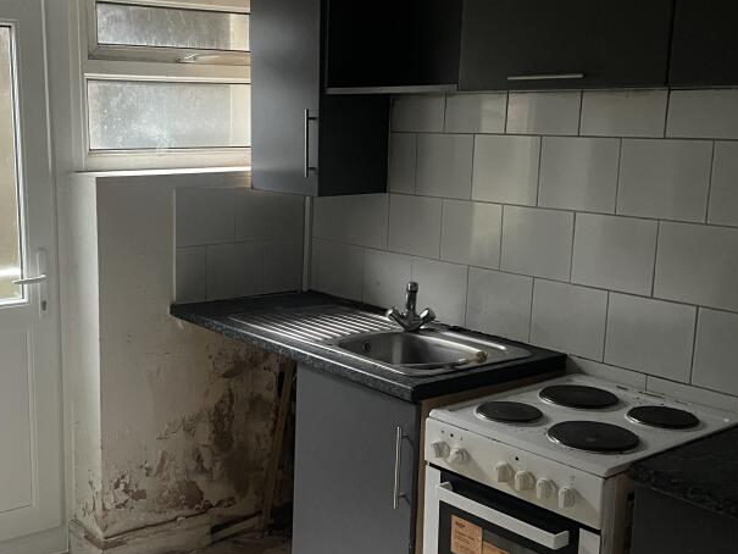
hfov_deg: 42.5
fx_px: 938
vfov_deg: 32.9
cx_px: 263
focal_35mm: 44
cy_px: 294
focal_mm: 4.2
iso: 800
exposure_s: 1/30
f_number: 1.6
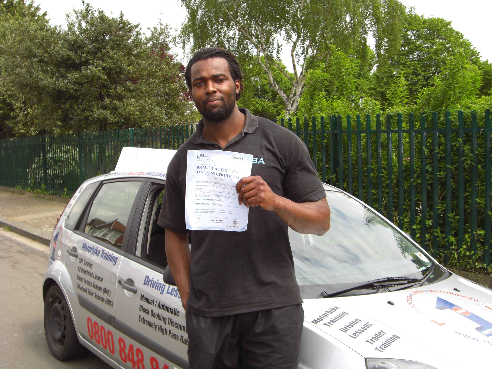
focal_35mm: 38
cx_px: 246
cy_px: 184
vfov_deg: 37.7
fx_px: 540
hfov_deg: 49.0
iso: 64
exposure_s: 1/500
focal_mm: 6.2
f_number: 2.7
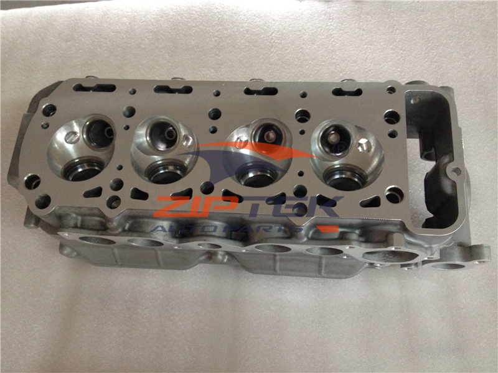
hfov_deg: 52.6
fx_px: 504
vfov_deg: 40.7
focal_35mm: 35
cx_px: 249
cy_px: 186
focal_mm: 4.28
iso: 250
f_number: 2.4
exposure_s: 1/20
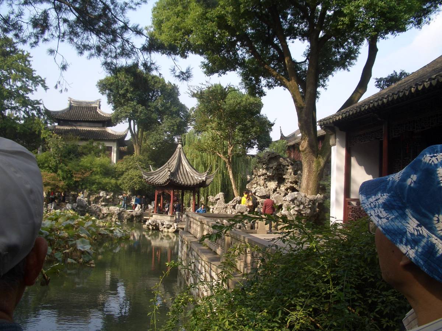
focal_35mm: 35
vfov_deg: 40.7
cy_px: 166
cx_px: 221
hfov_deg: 52.6
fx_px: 447
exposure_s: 1/200
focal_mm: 5.8
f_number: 4.3
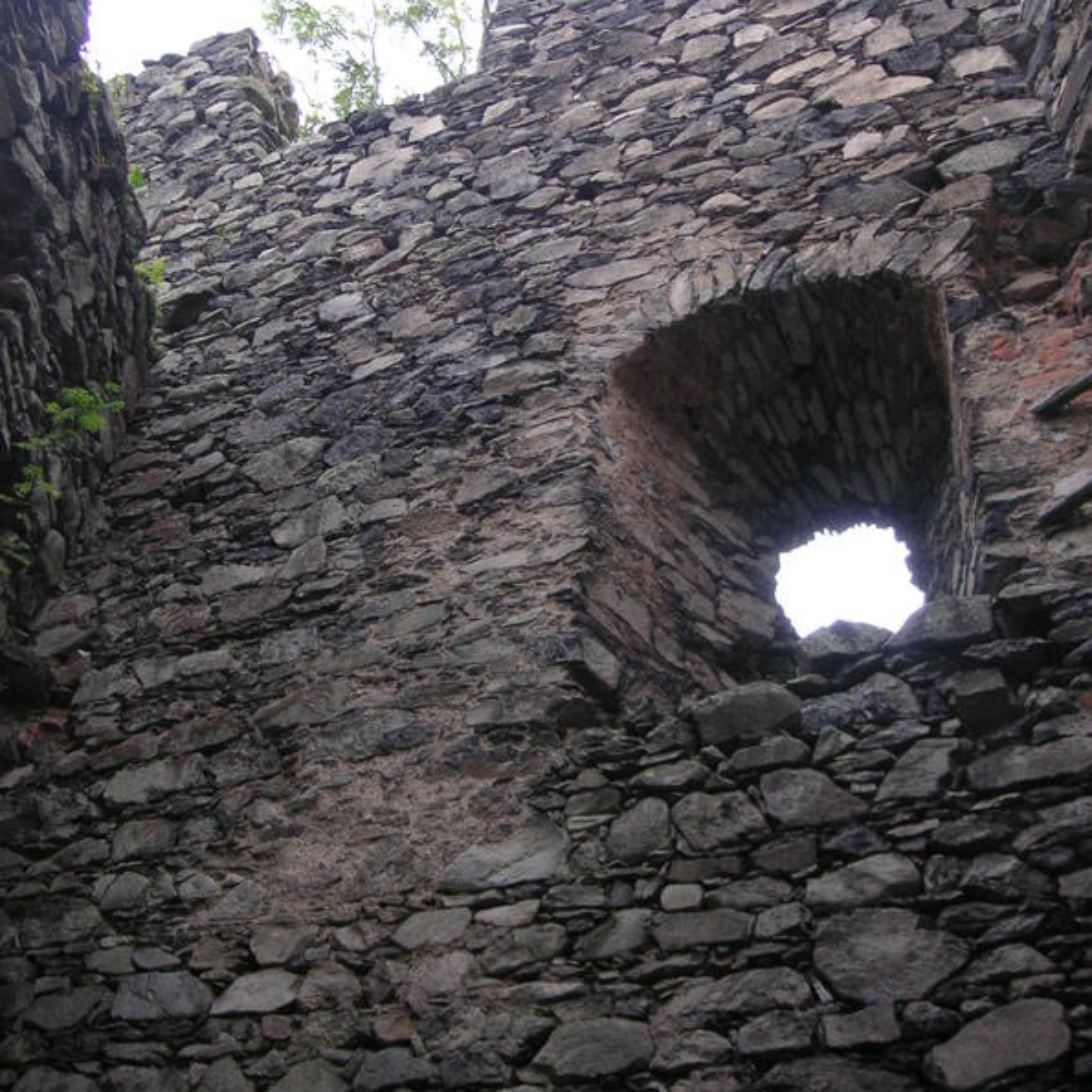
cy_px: 461
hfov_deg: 38.3
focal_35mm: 44
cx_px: 547
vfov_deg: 38.3
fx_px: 1570
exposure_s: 1/90
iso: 50
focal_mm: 6.1
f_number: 2.8
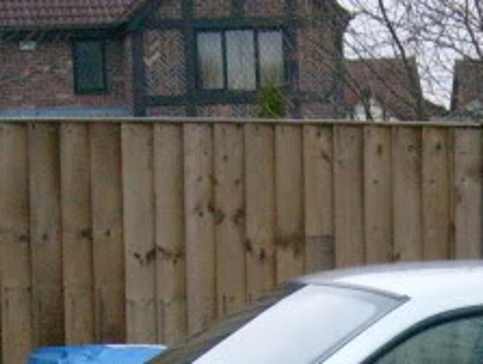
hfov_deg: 12.8
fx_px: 2152
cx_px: 368
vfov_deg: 9.3
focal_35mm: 154
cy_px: 615
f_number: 3
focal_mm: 7.2
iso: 200
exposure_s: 1/30
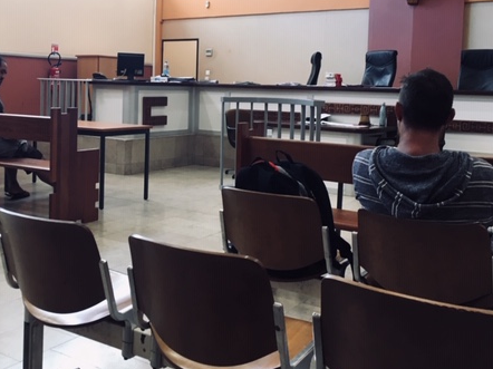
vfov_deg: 33.9
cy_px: 117
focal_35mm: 42
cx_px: 209
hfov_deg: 44.7
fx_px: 598
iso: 64
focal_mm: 4.15
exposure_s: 1/30
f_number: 2.2
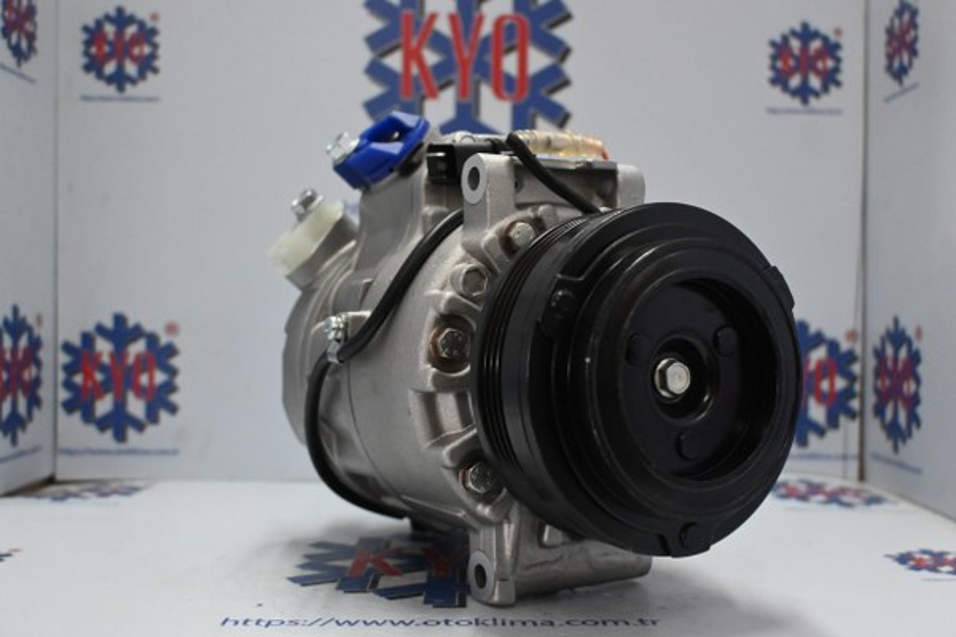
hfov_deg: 49.6
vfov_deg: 34.2
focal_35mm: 39
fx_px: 1036
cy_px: 318
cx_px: 478
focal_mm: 26
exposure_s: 1/100
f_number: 4.5
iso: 3200
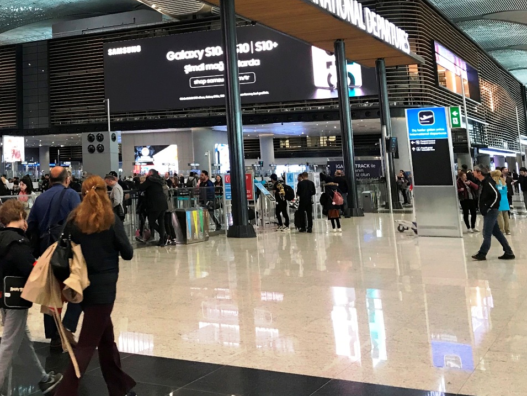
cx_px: 49
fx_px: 792
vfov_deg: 27.1
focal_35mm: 52
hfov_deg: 34.6
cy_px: 39
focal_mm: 3.99
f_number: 1.8
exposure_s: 1/25
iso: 32
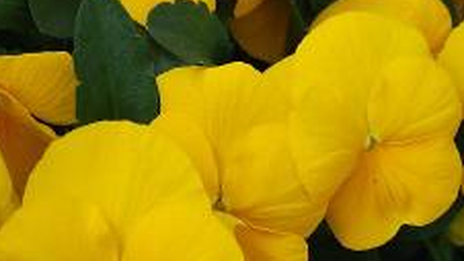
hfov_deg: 16.7
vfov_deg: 9.4
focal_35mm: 128
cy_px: 33
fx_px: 1574
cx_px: 302
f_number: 8
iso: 100
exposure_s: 1/125
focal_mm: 46
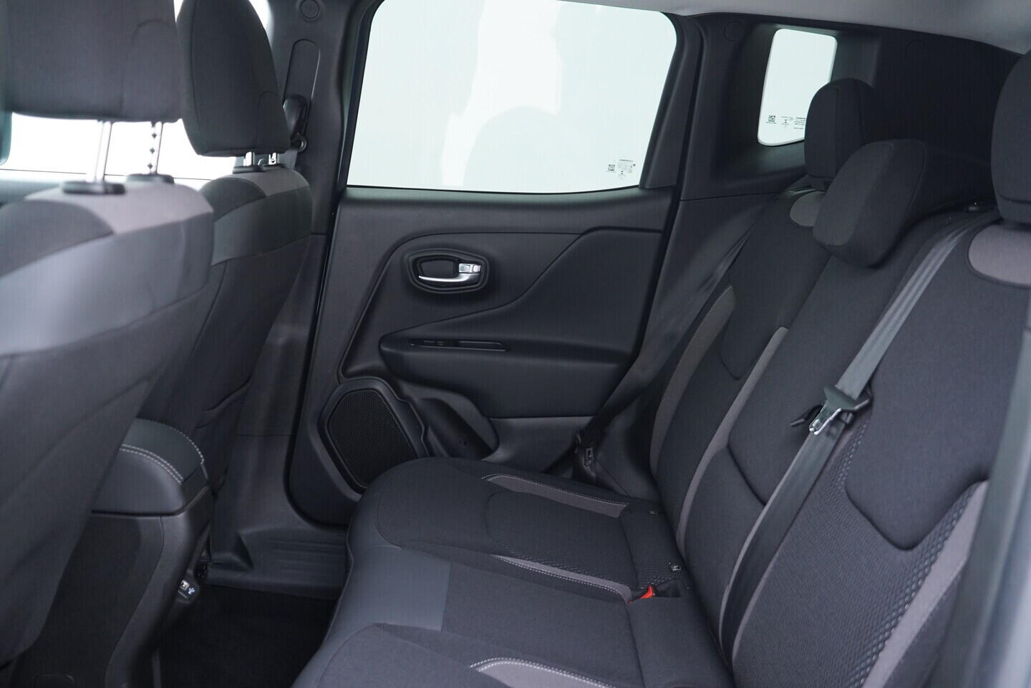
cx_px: 516
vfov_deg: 36.9
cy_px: 344
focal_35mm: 36
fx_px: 1031
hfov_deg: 53.1
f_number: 2.8
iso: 1000
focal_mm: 24
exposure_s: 1/40
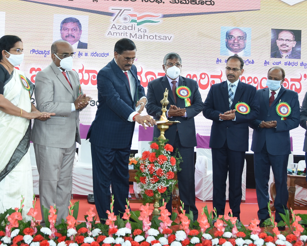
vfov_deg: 30.8
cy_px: 117
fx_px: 445
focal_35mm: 49
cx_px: 132
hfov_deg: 38.0
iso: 1000
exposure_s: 1/200
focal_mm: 24
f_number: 6.3
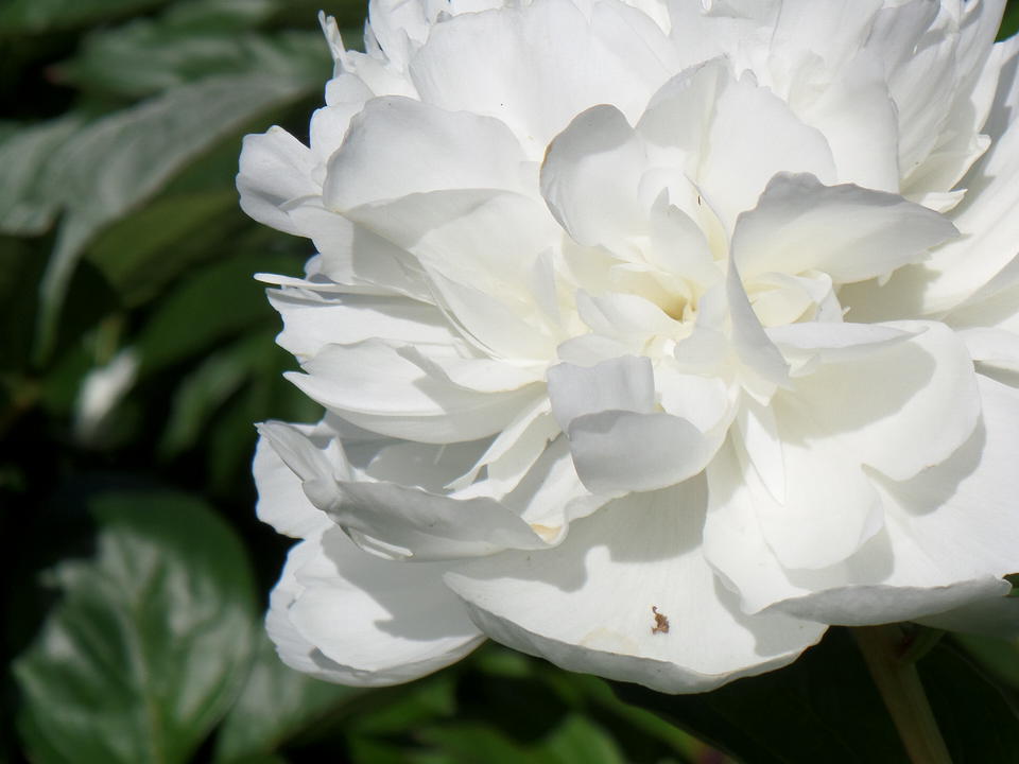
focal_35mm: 188
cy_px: 289
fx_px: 5534
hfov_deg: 10.5
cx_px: 662
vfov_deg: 7.9
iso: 100
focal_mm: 25.2
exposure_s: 1/1000
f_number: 4.8
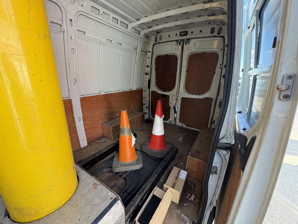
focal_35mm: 14
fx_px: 121
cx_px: 149
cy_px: 112
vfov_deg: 85.7
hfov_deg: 102.1
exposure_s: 1/99
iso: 160
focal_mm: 2.22
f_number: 2.2
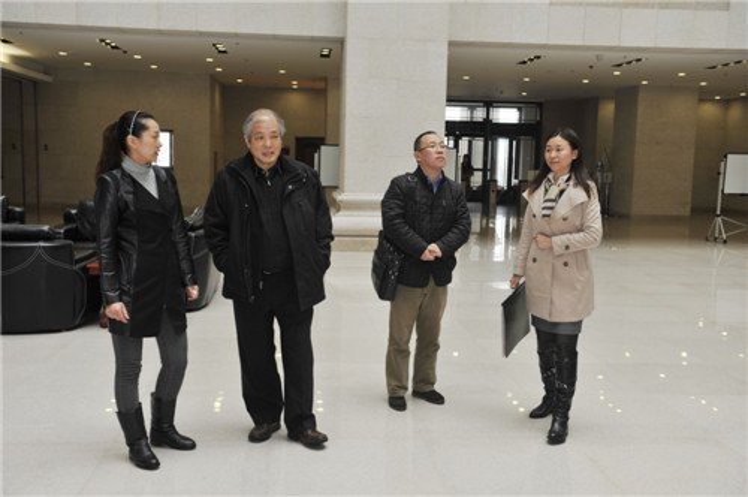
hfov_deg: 48.5
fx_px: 830
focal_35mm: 40
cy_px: 248
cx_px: 374
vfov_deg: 33.3
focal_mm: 40
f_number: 5
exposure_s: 1/60
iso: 250
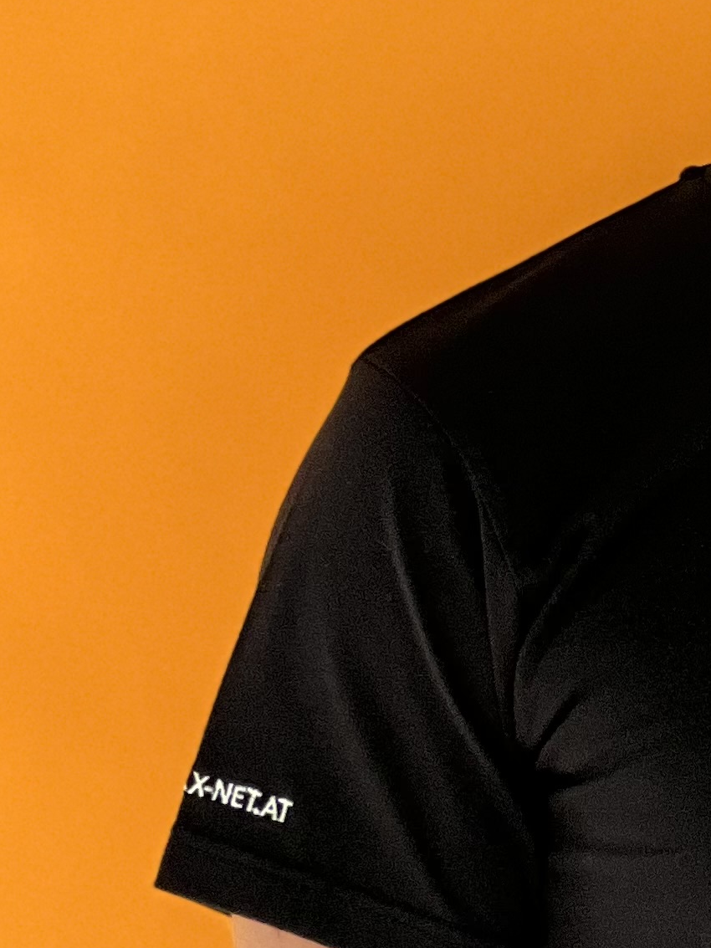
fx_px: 7502
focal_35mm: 274
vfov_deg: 7.2
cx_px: 876
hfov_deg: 5.4
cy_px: 457
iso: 160
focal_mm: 9
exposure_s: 1/121
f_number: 2.8
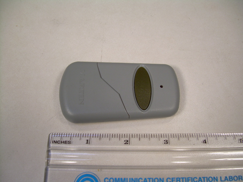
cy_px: 91
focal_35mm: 38
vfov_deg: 37.7
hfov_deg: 49.0
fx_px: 267
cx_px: 122
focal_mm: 6.3
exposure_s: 1/77.8
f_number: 2.8
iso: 50
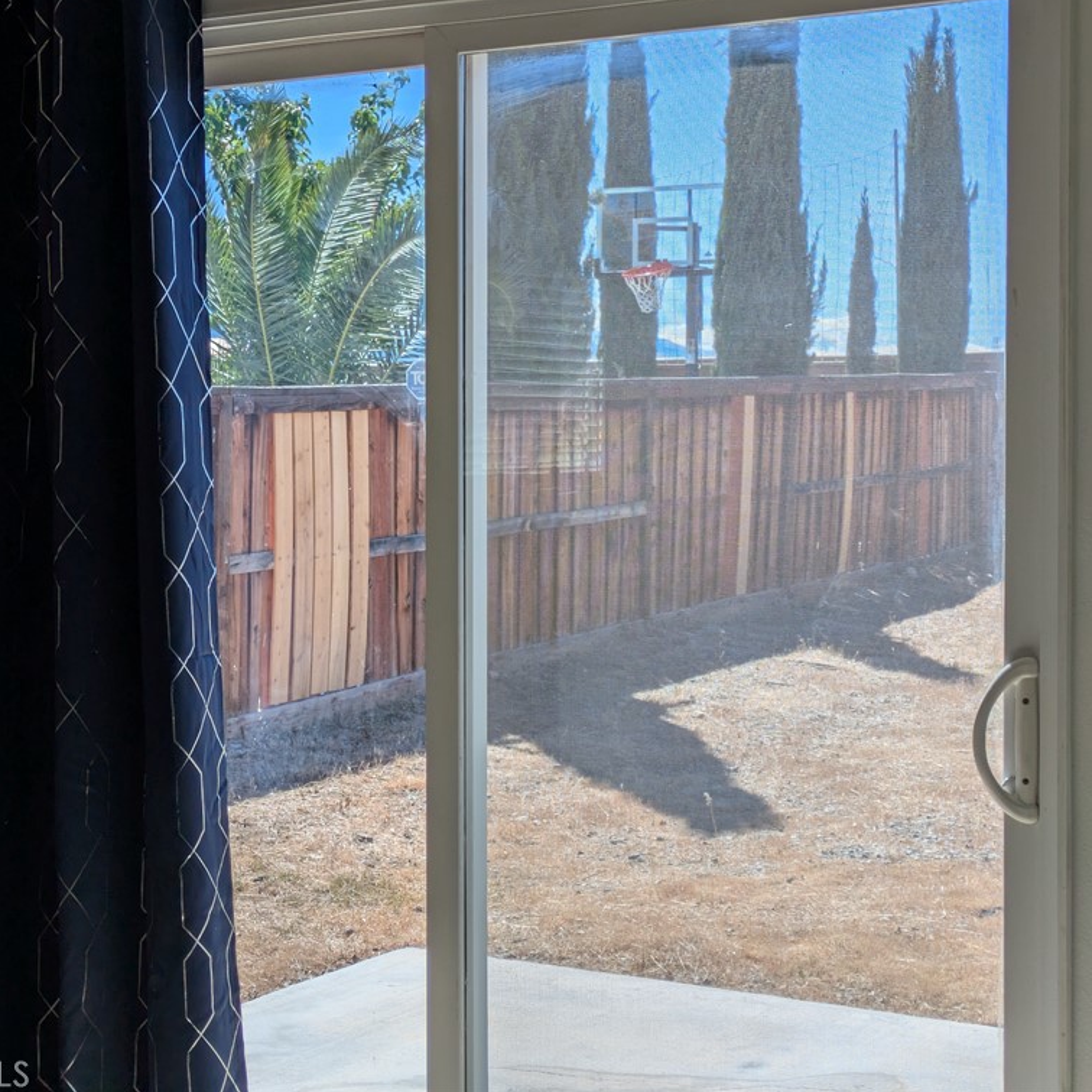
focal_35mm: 61
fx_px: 2177
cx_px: 482
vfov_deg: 28.2
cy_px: 540
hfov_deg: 28.1
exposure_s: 1/1883
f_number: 1.89
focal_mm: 5.43
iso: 44
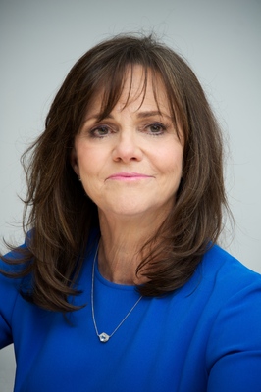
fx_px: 2723
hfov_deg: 5.5
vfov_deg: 8.2
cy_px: 196
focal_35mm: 250
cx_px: 130
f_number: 5.6
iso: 500
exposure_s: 1/60
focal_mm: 250
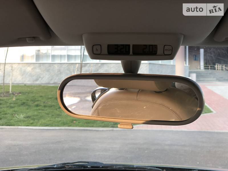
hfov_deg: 36.8
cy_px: 86
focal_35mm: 52
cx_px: 114
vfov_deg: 28.0
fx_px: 343
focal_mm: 6
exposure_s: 1/60
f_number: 2.4
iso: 40
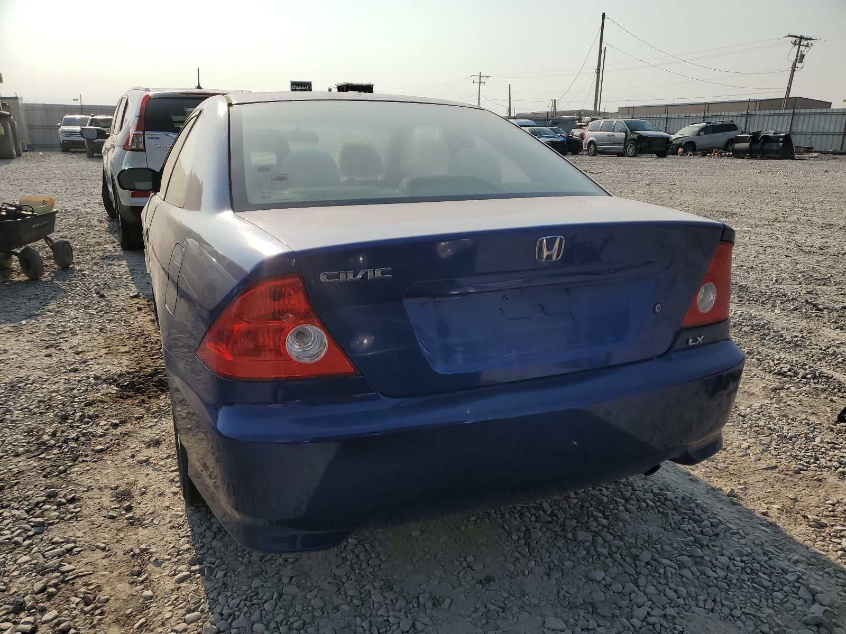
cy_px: 317
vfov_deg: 53.1
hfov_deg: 67.3
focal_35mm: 26
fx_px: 635
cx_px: 423
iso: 50
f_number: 1.5
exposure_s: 1/5000
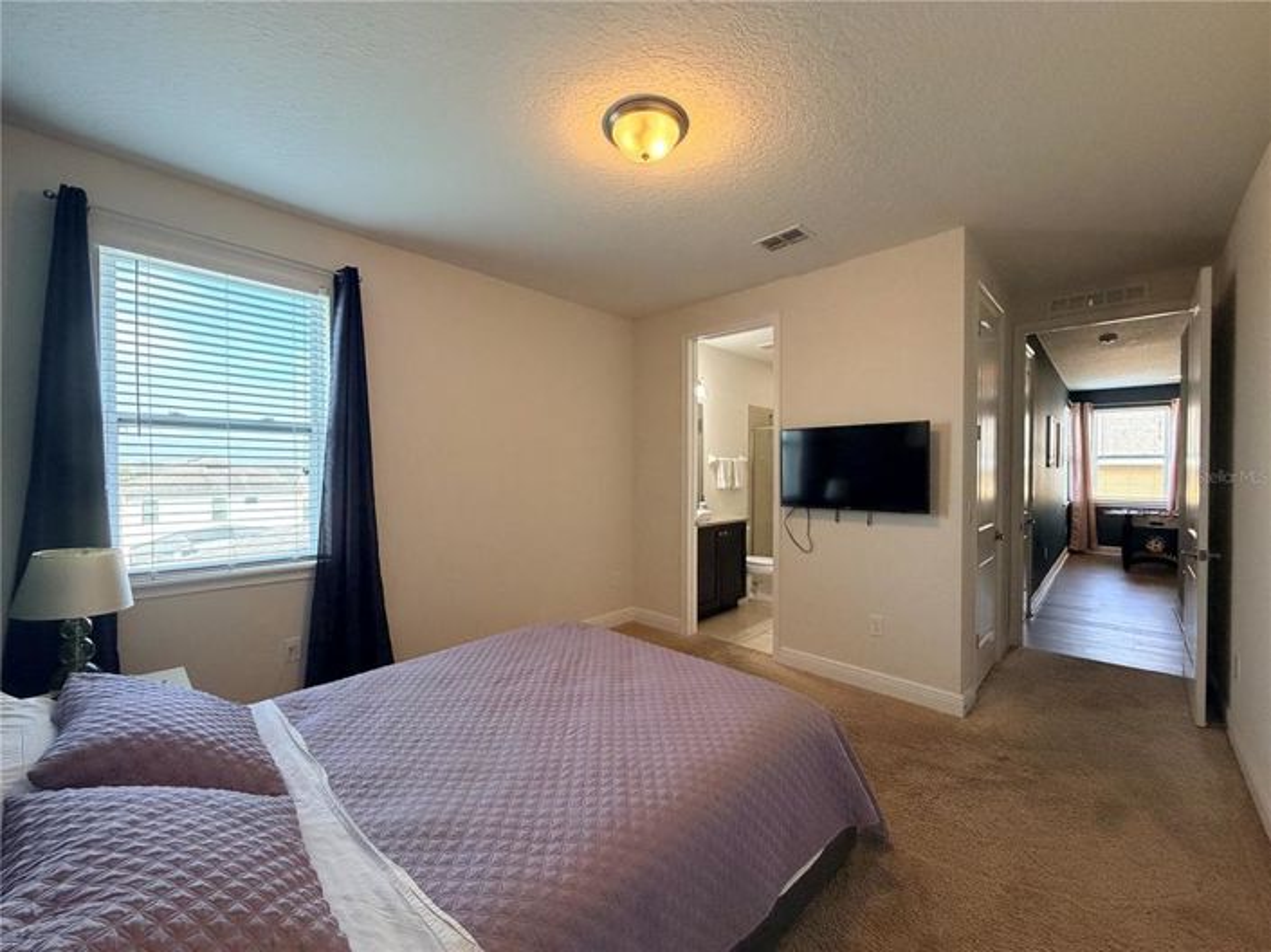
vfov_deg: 85.6
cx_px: 636
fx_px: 514
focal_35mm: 14
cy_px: 476
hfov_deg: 102.1
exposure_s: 1/120
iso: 320
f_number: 2.2
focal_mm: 2.22
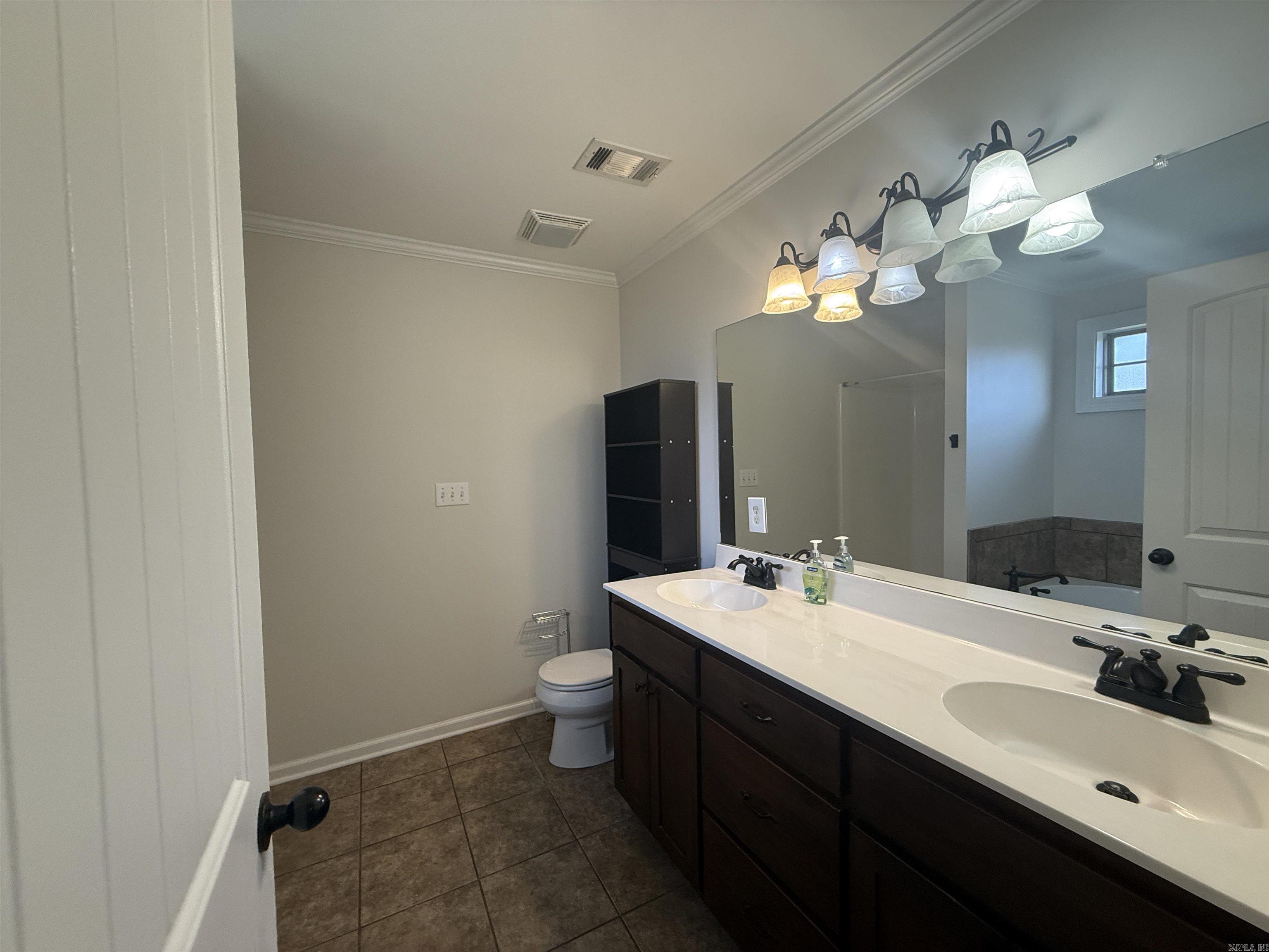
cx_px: 634
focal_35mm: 14
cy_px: 476
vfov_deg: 85.7
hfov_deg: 102.1
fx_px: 513
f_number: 2.2
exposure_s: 1/120
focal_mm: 2.22
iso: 250
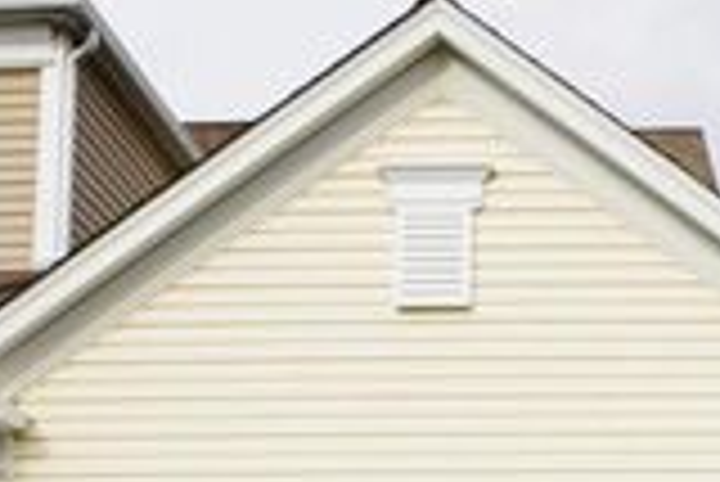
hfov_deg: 32.1
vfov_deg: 25.1
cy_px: 529
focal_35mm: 50
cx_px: 886
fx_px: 1001
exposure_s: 1/125
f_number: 9
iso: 100
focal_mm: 16
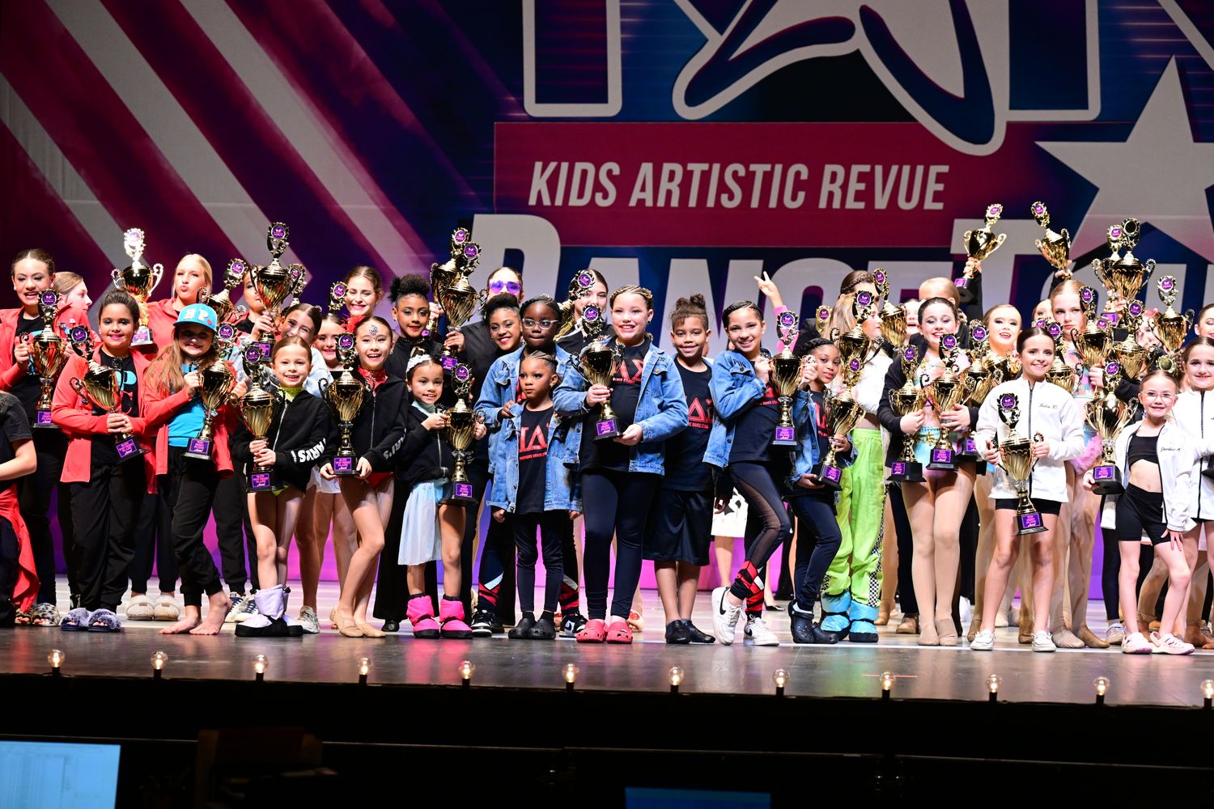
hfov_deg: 22.9
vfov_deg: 15.4
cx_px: 607
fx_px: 3001
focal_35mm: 89
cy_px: 404
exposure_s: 1/400
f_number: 4.5
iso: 3200
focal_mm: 89
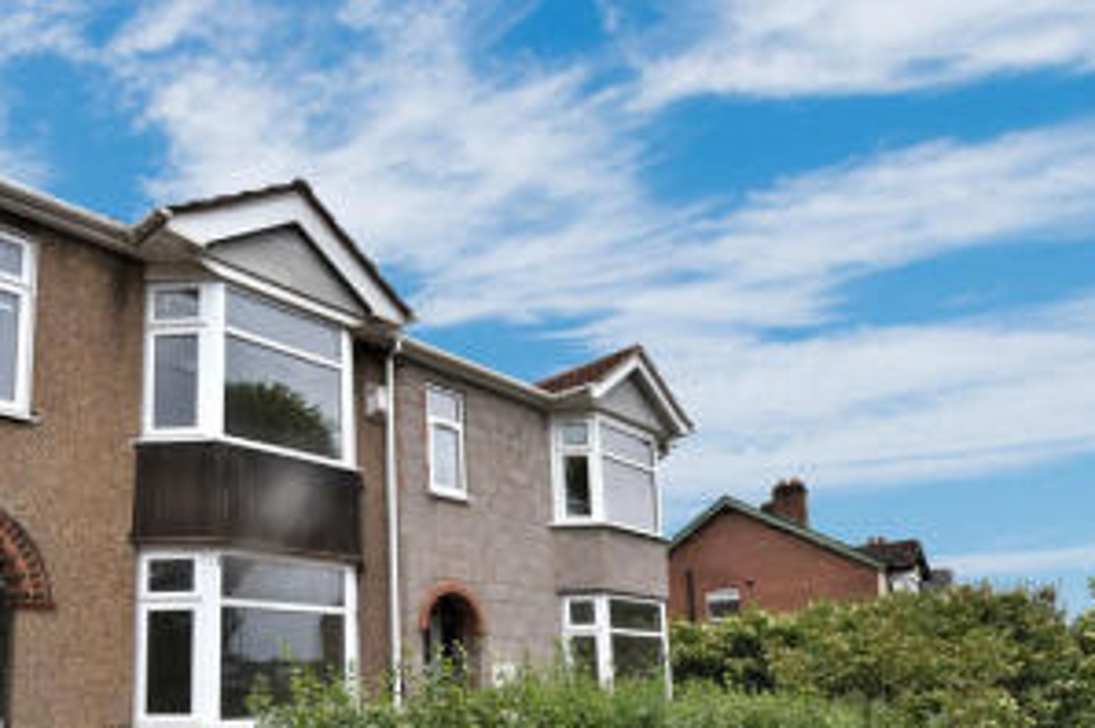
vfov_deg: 50.2
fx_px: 729
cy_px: 572
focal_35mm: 24
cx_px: 254
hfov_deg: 68.3
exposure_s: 1/500
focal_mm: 10
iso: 250
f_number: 8
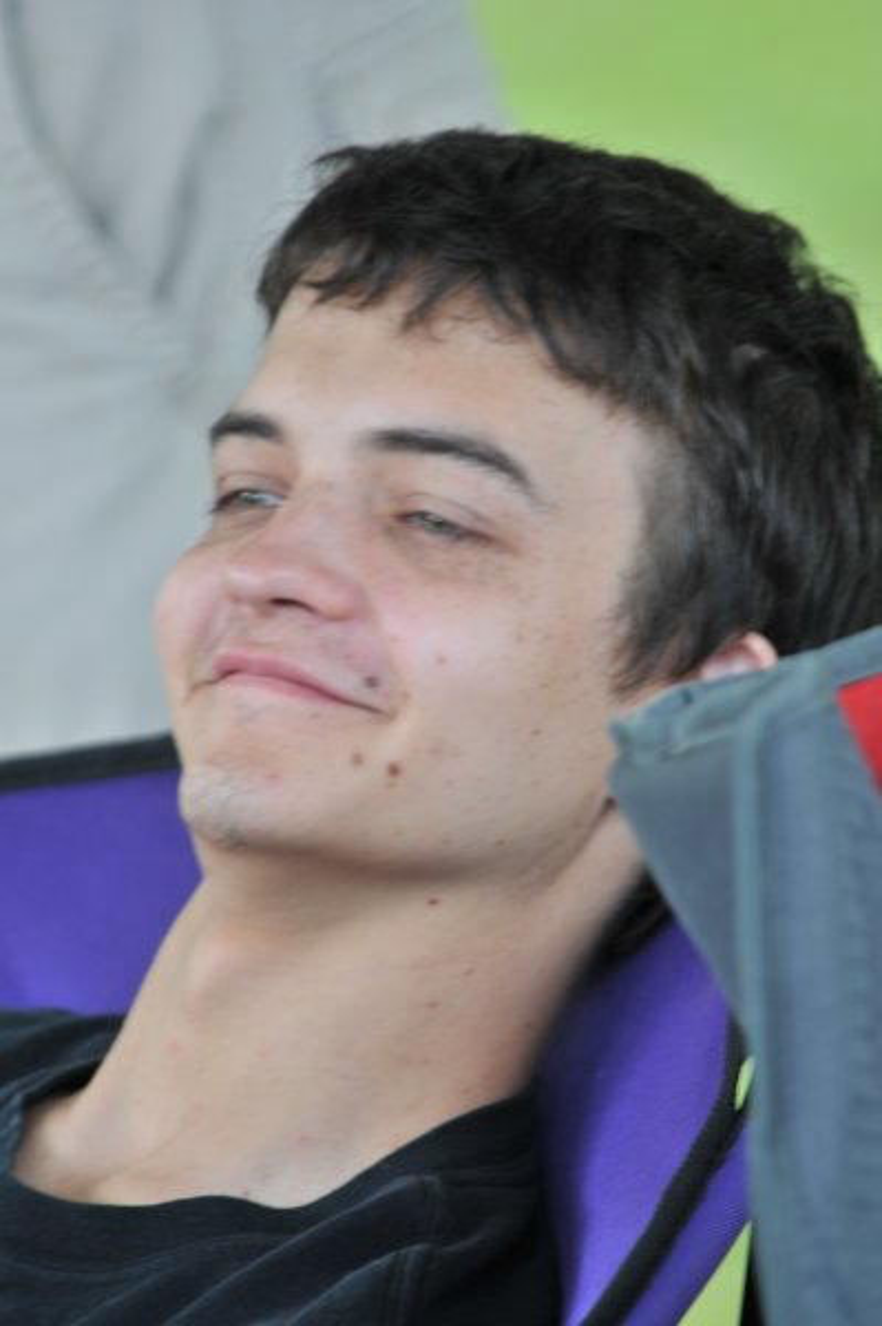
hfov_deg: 2.3
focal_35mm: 600
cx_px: 441
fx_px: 22087
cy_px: 663
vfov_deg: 3.4
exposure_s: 1/80
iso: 200
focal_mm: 400
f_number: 5.6
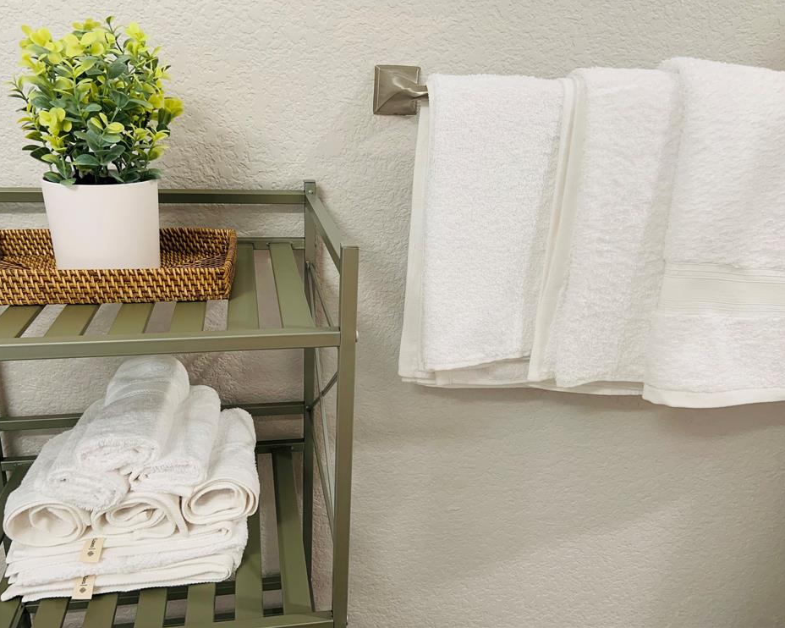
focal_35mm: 28
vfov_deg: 51.5
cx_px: 360
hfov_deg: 62.1
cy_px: 304
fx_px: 650
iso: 100
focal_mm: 4.25
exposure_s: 1/60
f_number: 1.8
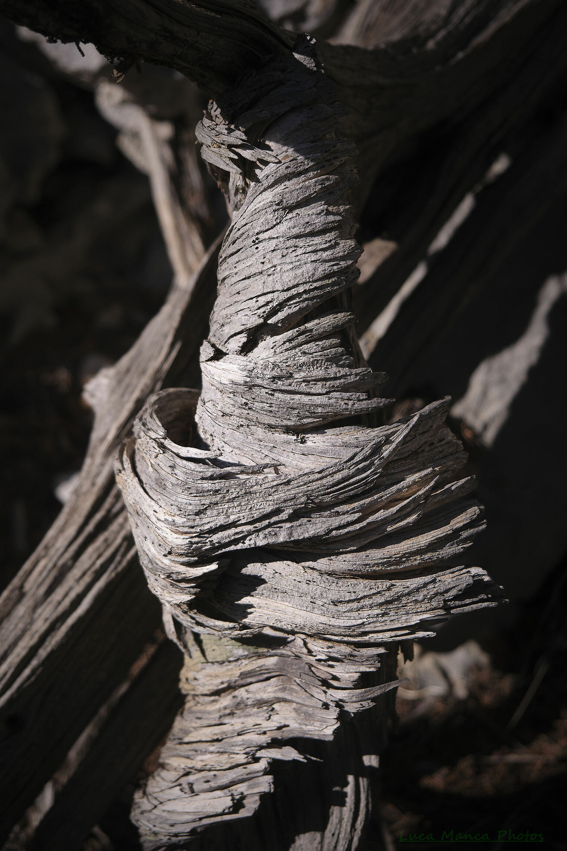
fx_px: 1157
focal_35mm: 49
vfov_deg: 40.3
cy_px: 417
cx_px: 279
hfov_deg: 27.5
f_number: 3.6
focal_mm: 31.5
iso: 320
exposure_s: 1/2200
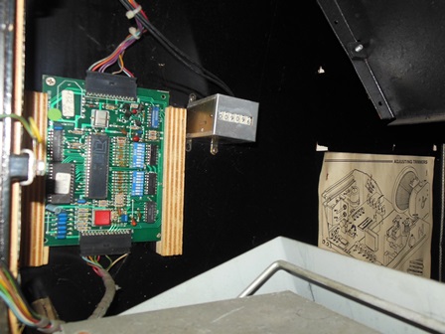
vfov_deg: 54.9
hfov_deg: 69.4
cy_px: 167
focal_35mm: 25
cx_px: 222
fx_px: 321
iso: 125
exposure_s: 1/25
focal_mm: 4.5
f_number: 3.2
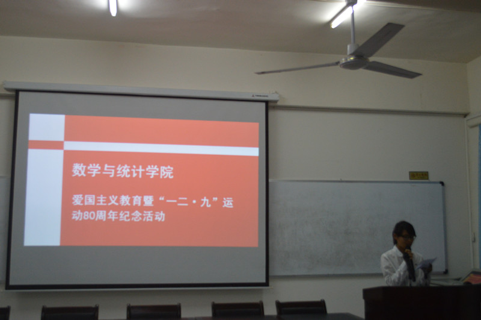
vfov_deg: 31.8
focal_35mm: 42
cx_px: 240
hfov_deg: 46.5
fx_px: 560
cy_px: 160
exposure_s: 1/60
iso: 1000
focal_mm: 28
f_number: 4.5
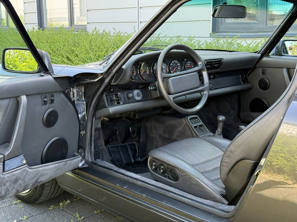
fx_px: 412
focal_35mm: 48
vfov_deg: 30.3
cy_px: 111
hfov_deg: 39.7
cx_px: 148
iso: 200
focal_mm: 6.76
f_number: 1.78
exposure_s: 1/232
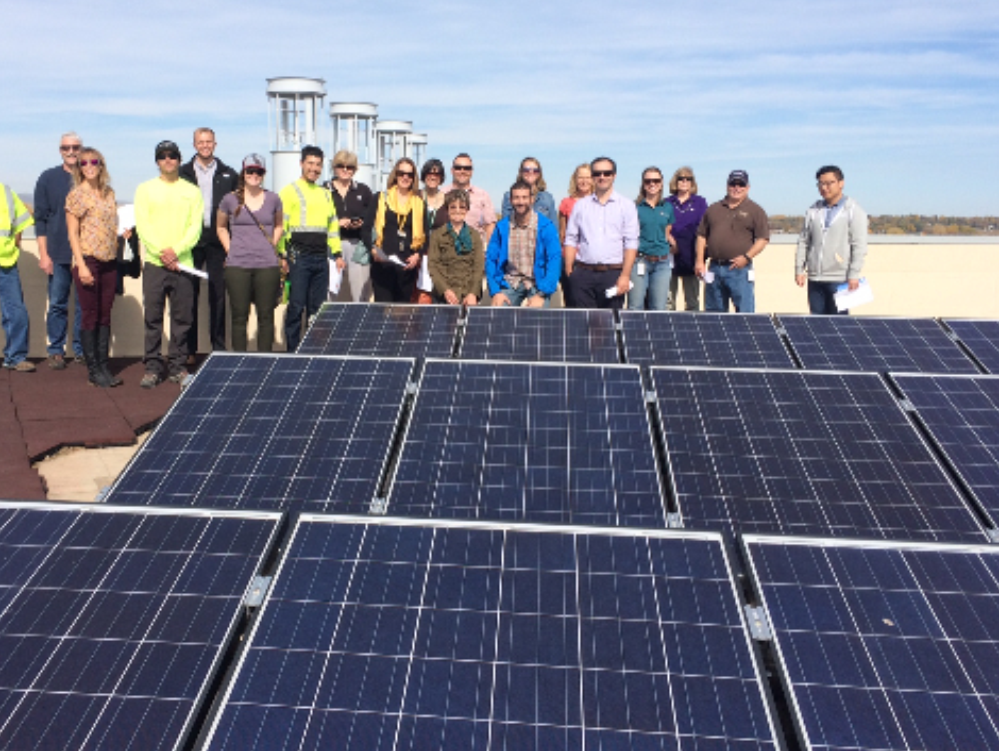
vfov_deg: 38.7
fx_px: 1068
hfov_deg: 49.8
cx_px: 404
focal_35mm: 37
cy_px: 343
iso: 32
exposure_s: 1/2053
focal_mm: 4.15
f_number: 2.2
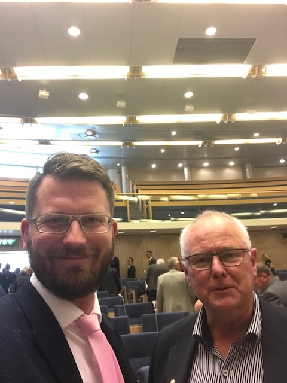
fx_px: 354
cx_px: 144
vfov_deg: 56.8
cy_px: 192
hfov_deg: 44.2
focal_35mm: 32
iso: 100
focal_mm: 2.87
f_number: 2.2
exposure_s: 1/33
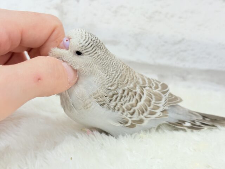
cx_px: 112
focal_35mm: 52
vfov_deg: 28.0
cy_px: 84
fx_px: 338
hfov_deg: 36.8
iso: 50
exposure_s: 1/50
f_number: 1.6
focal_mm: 5.96
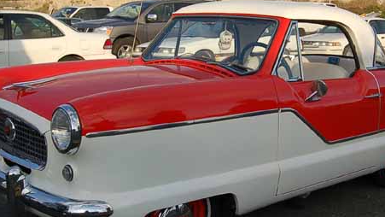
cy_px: 91
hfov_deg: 38.4
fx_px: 551
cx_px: 216
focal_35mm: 54
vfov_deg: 22.2
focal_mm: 22
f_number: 8
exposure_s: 1/250
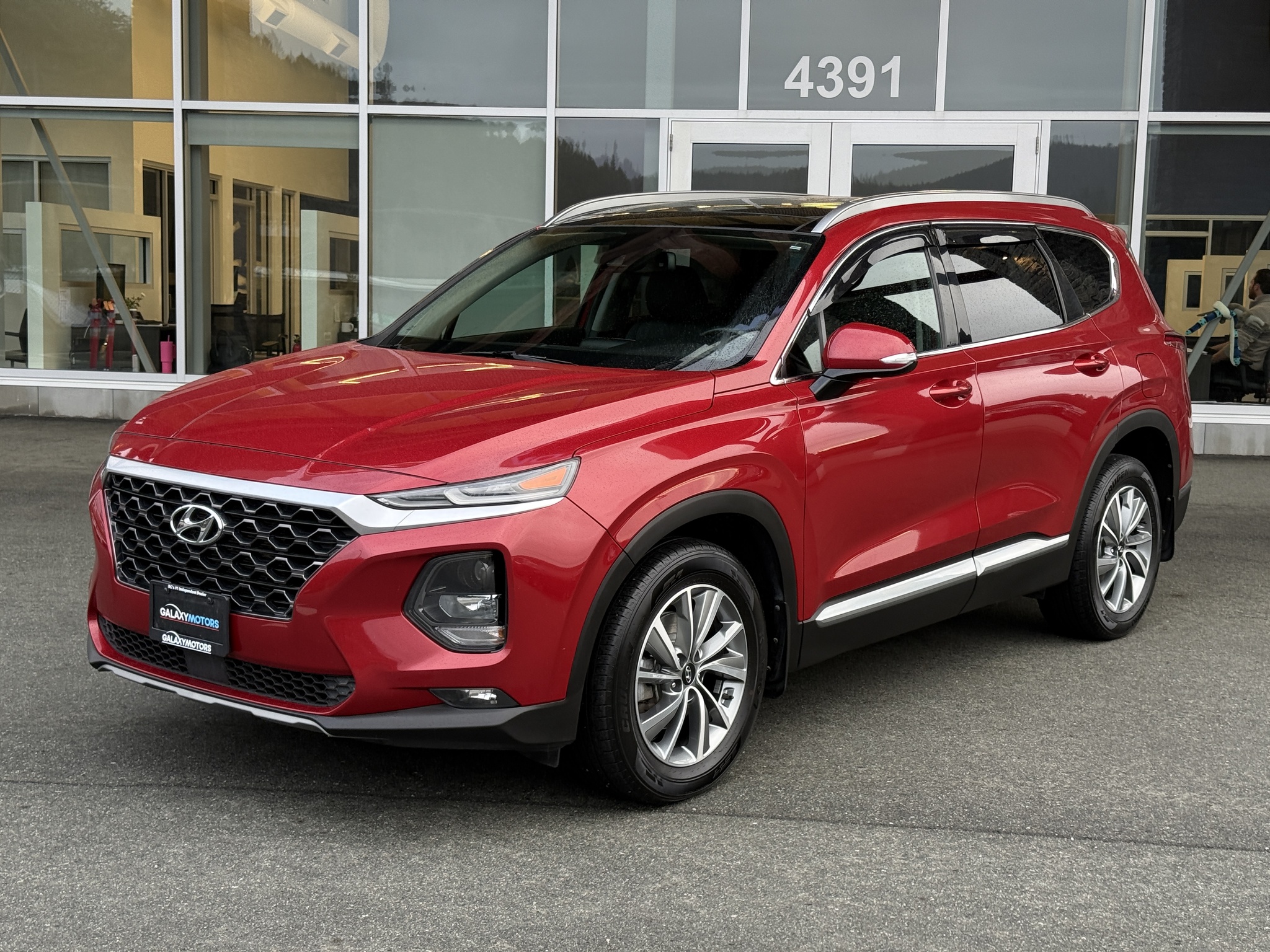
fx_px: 1761
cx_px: 635
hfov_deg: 39.7
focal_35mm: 48
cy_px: 476
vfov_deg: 30.3
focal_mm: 6.76
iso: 50
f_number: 1.78
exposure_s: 1/132
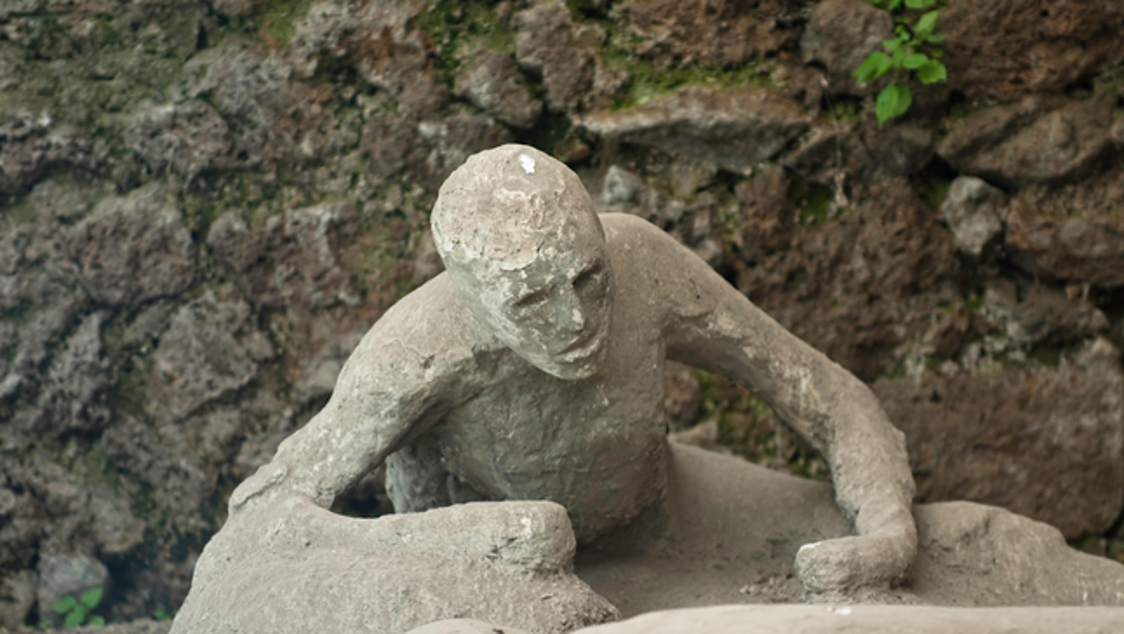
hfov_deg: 6.1
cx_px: 610
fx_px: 10495
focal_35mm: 352
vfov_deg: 3.5
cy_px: 326
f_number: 2.8
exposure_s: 1/100
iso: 100
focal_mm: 200
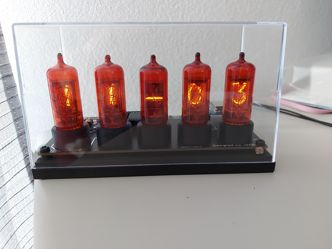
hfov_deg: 71.6
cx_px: 166
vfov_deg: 56.8
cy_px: 124
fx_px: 230
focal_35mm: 24
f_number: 1.8
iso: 250
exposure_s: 1/33
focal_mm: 5.23
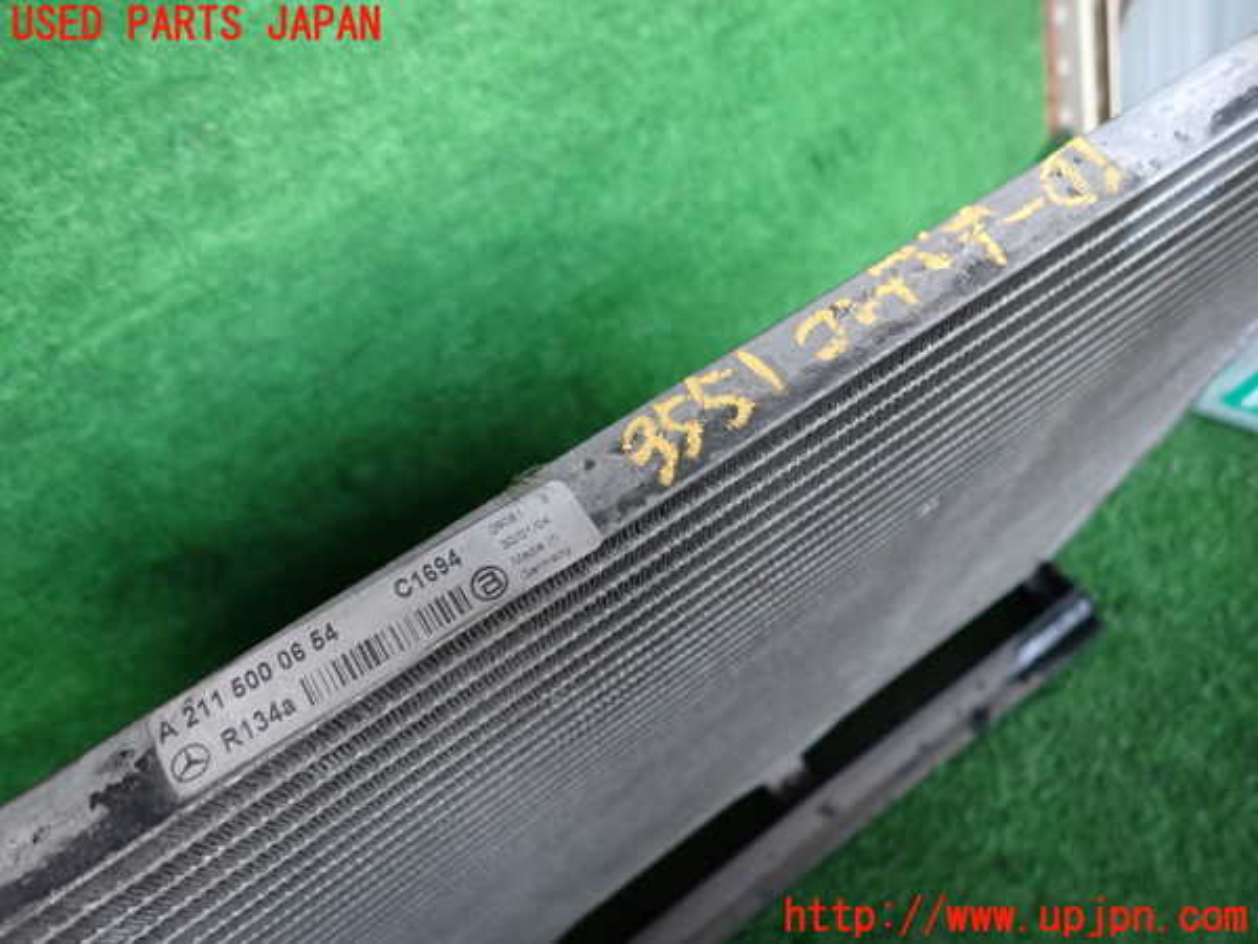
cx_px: 629
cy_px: 472
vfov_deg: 54.9
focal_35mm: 25
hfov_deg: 69.4
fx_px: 909
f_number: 2
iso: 200
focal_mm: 4.5
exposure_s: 1/30
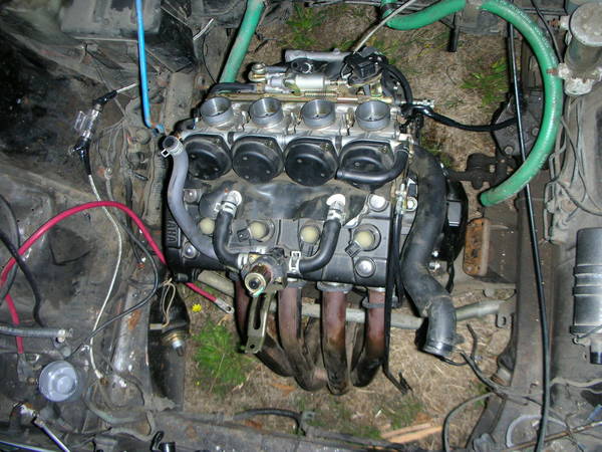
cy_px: 226
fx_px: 609
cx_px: 301
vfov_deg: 40.7
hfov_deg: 52.6
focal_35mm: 35
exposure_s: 1/60.1
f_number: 3
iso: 106
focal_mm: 5.8
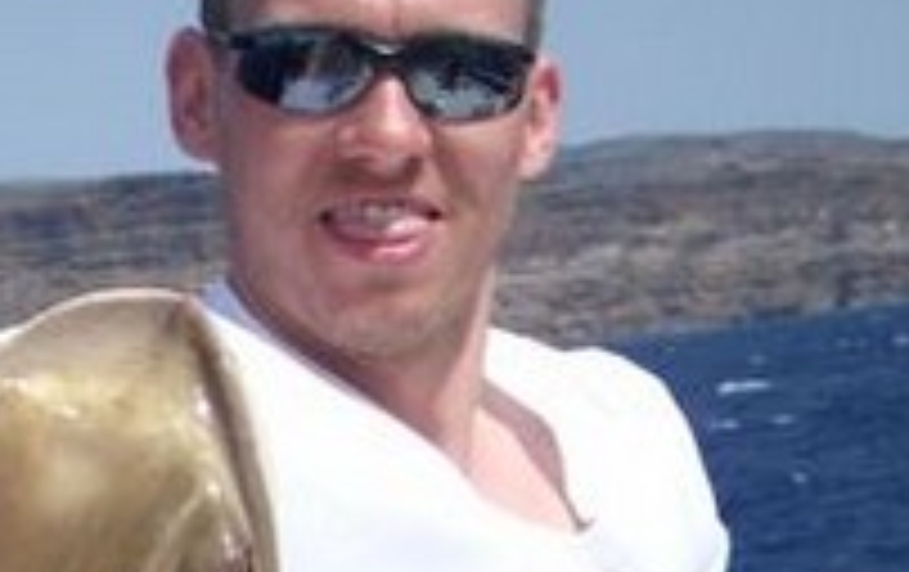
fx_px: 3027
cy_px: 928
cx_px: 225
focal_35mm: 122
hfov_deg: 17.0
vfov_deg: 10.3
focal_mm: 6.2
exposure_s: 1/354
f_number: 5.6
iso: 64
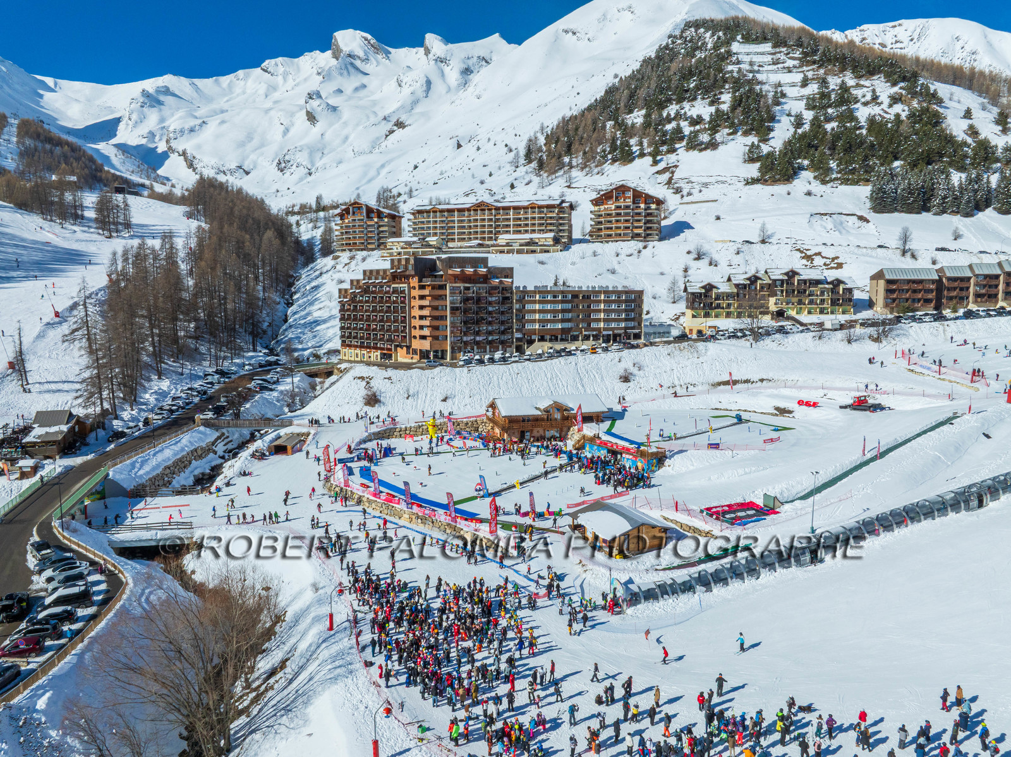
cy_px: 378
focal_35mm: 24
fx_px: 701
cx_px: 506
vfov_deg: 56.8
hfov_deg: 71.6
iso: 200
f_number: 11
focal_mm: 12.3
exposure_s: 1/800
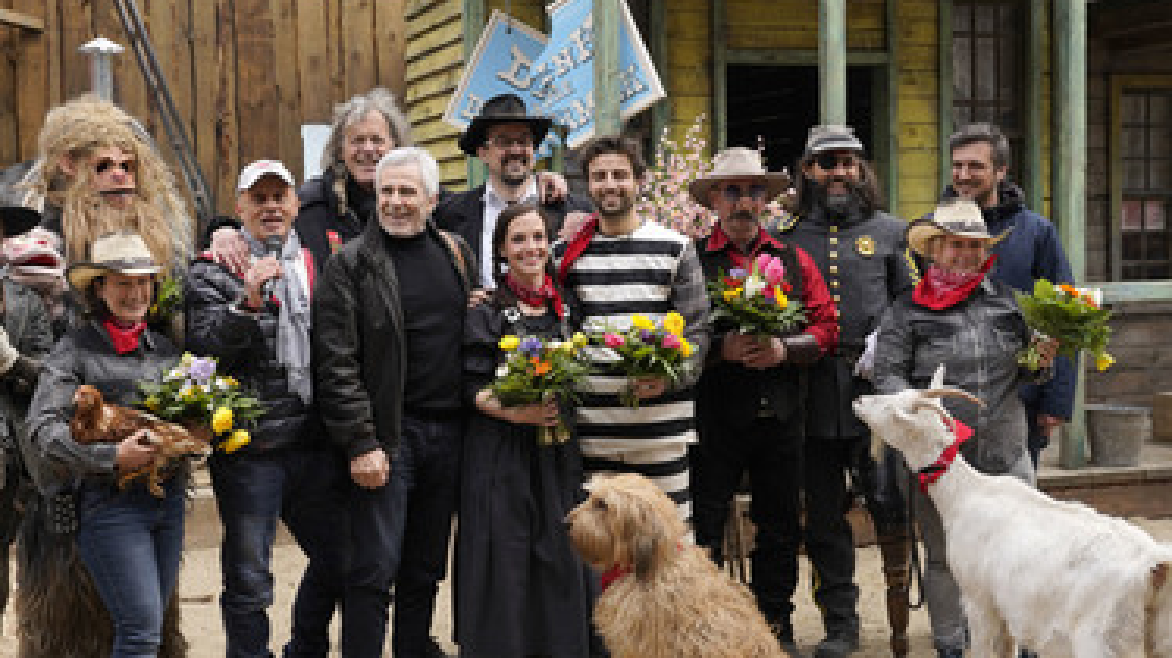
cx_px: 531
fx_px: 1491
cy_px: 379
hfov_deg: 42.9
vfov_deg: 24.9
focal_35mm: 48
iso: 640
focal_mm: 38
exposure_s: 1/1000
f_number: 6.3
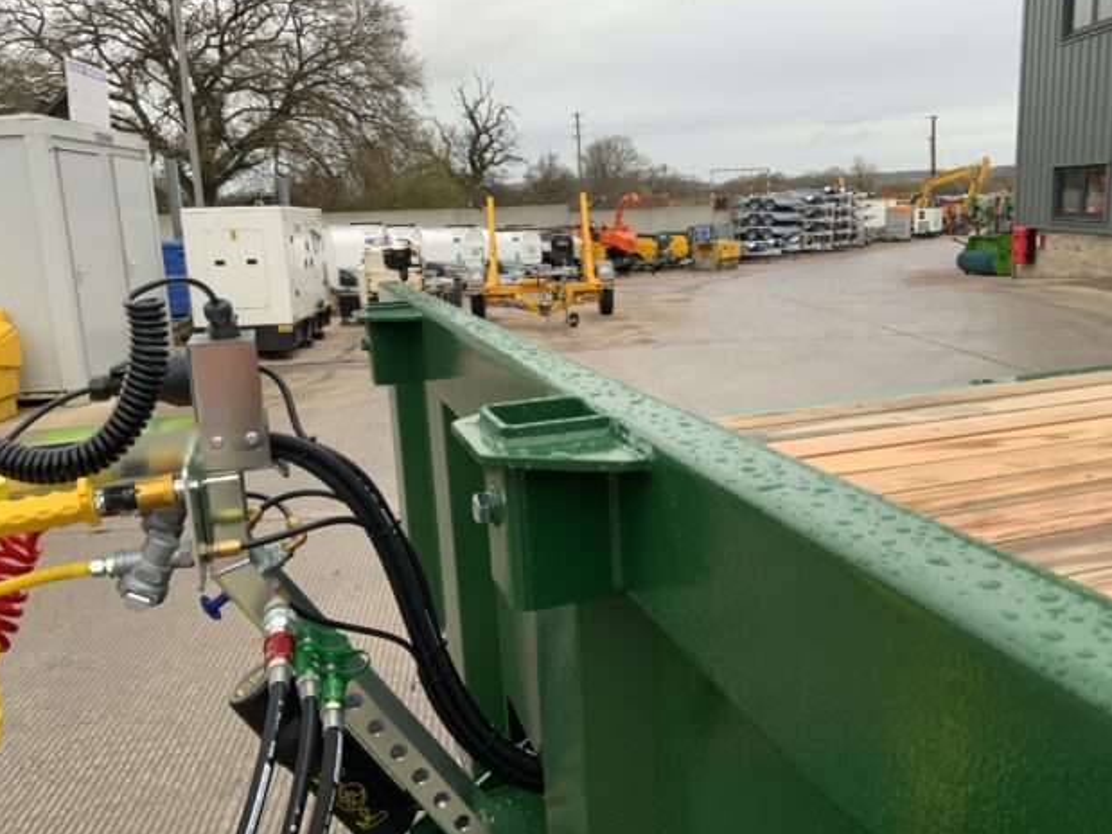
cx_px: 566
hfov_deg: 60.0
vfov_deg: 46.8
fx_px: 964
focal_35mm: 30
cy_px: 408
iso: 16
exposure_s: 1/269
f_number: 1.8
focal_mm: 3
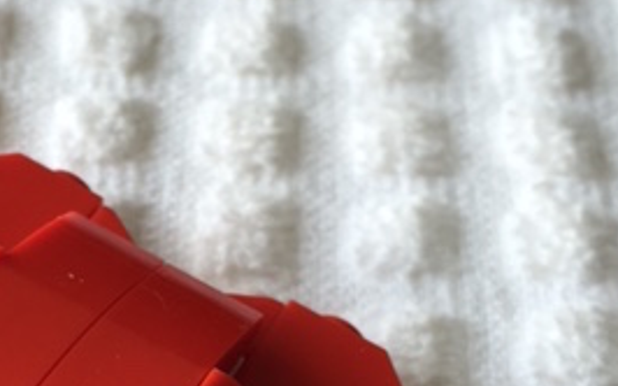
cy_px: 339
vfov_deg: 17.4
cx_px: 88
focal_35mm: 74
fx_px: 1246
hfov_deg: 27.1
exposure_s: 1/60
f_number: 2.2
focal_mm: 4.15
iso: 32
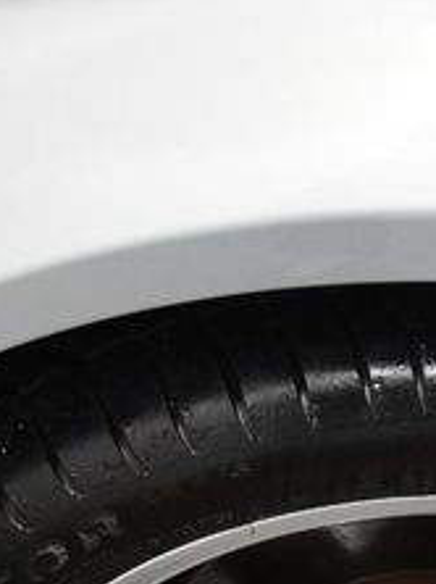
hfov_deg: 14.5
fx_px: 1683
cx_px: 449
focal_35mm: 100
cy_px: 559
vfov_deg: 19.2
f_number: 3.5
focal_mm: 18
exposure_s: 1/125
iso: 900
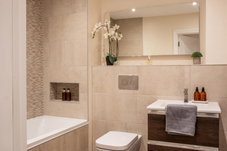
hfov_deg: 55.8
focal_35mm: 34
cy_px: 76
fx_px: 214
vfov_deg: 38.9
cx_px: 114
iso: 200
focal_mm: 22.7
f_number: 8
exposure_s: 1/6
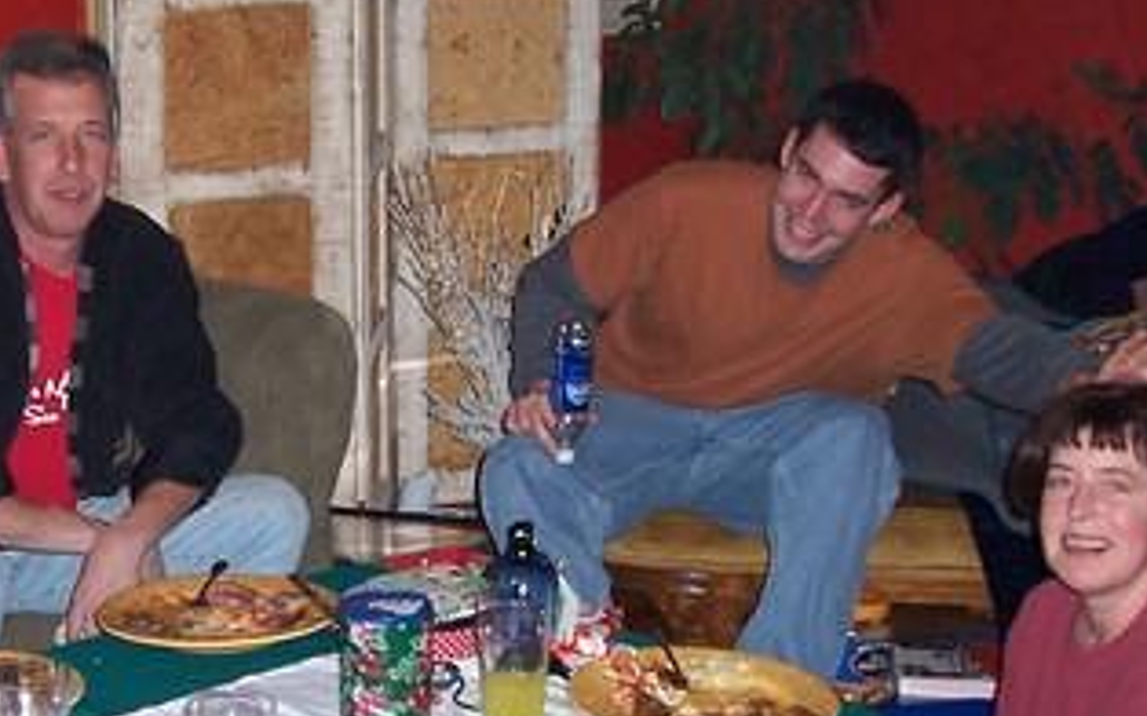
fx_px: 2500
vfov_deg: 16.3
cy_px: 438
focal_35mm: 80
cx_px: 252
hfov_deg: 25.5
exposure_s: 1/60
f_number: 2.8
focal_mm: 5.6
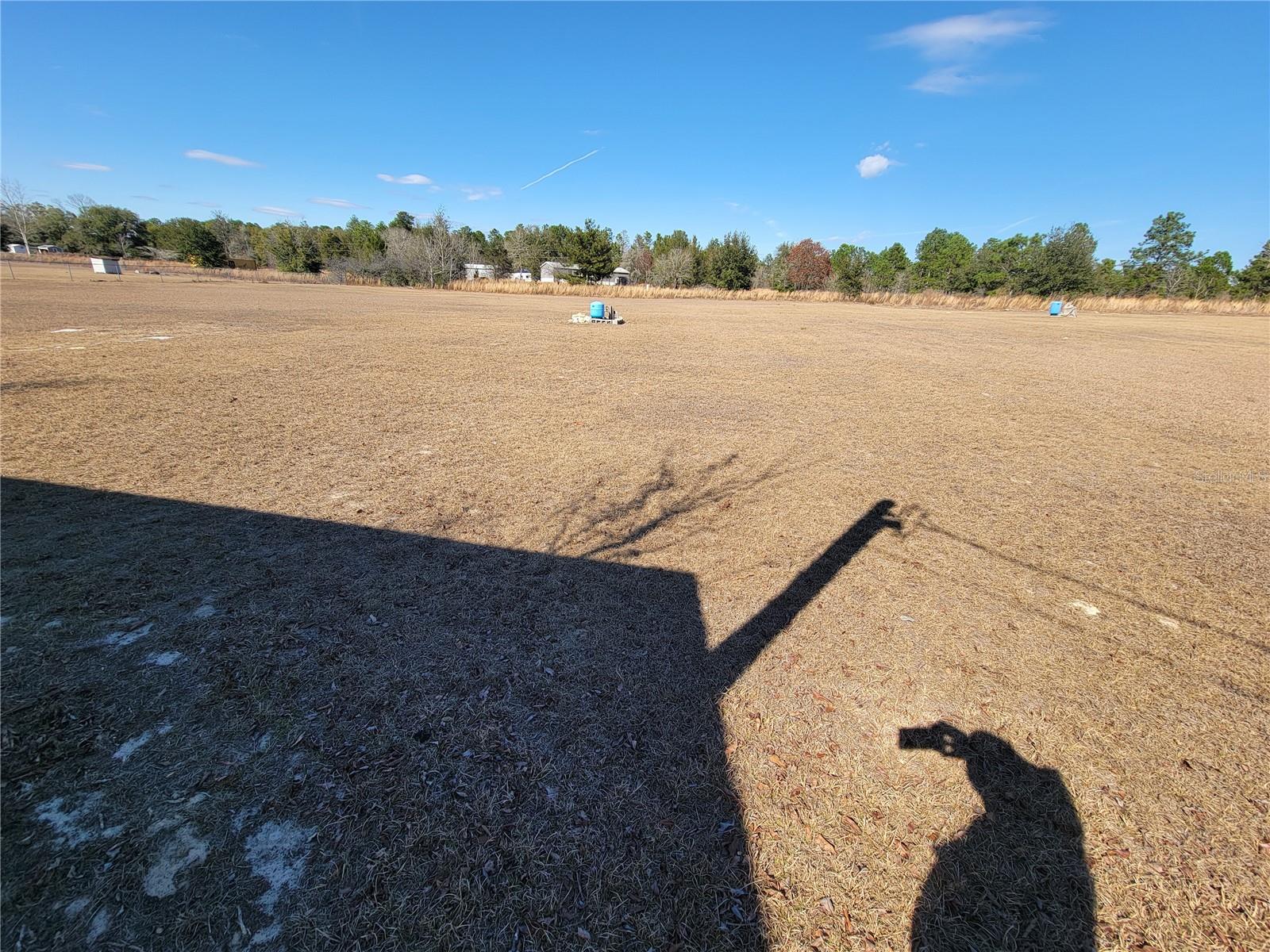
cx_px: 635
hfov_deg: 106.2
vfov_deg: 89.9
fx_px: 477
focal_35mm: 13
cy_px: 476
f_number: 2.2
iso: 50
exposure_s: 1/1105
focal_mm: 2.2
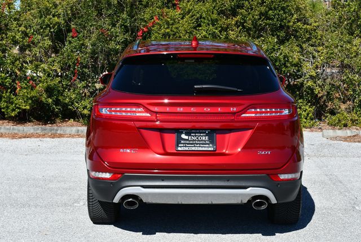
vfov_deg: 20.1
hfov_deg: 29.6
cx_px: 180
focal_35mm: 68
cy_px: 121
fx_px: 682
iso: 110
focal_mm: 34
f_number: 8
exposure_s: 1/250
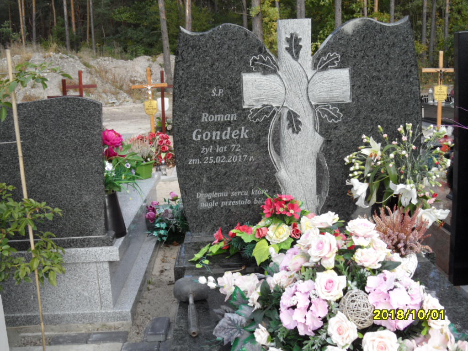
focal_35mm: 40
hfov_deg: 46.8
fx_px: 541
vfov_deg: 36.0
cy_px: 176
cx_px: 234
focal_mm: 6.5
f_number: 3.6
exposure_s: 1/180
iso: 80
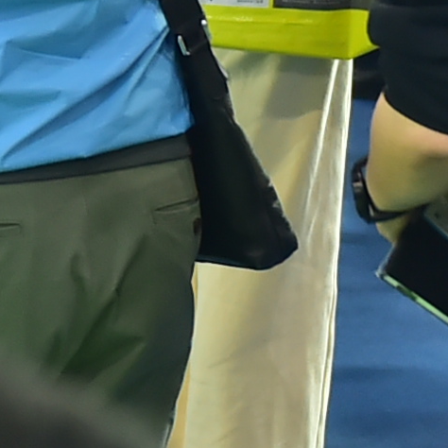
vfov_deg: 5.0
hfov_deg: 4.9
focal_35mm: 344
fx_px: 5037
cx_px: -841
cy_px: -338
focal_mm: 52
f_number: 3.5
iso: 1600
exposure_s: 1/125
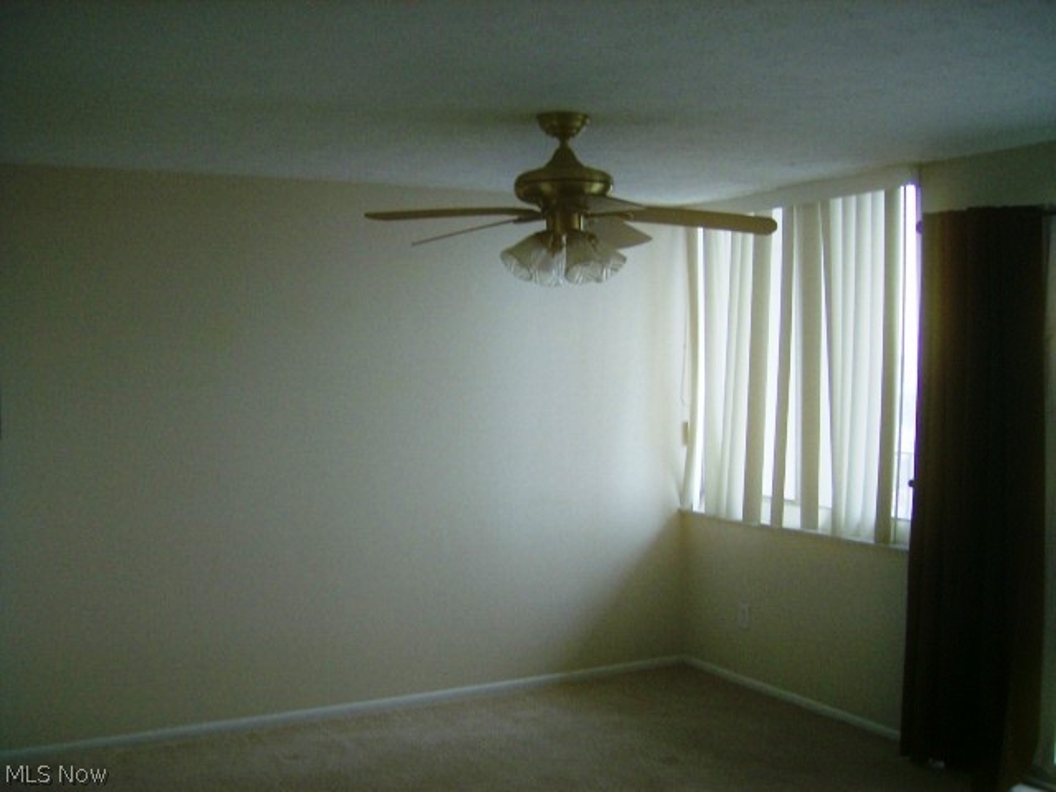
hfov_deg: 51.4
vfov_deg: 39.7
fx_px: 1098
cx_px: 528
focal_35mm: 36
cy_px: 396
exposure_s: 1/65.6
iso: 100
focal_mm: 6
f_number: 2.8
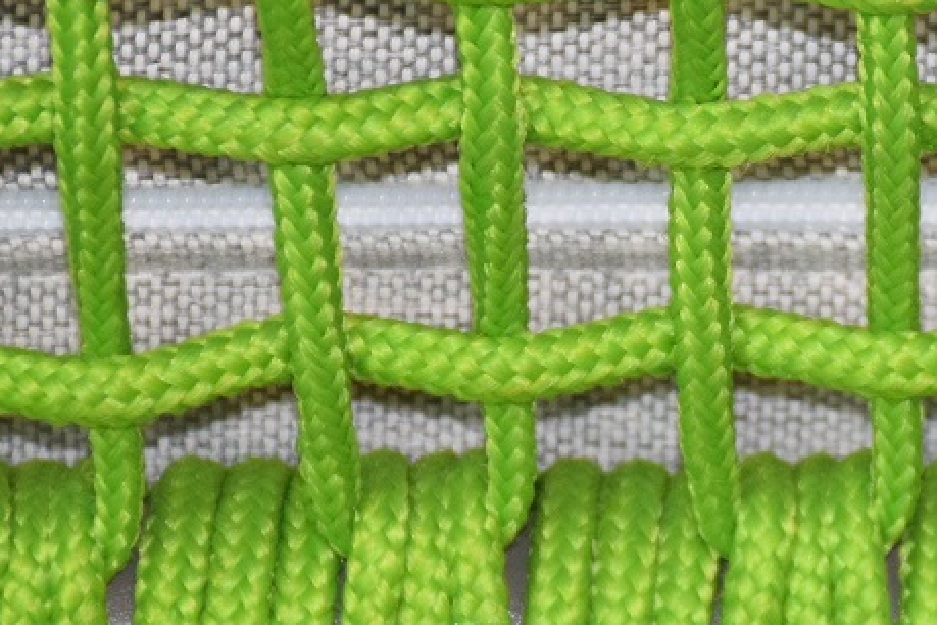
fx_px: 19051
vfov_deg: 1.9
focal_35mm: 732
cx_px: 992
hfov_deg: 2.8
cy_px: 582
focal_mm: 140
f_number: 5.6
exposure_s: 1/60
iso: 1250
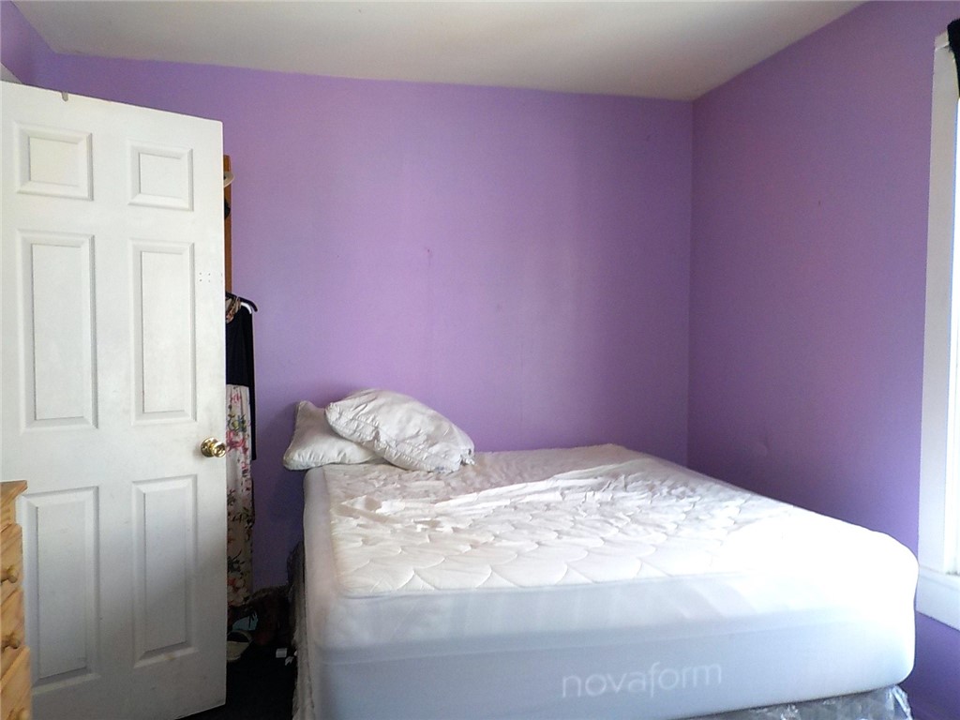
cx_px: 480
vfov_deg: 46.8
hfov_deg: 60.0
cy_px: 360
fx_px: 832
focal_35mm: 30
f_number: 3.3
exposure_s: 1/30
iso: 125
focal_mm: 4.1
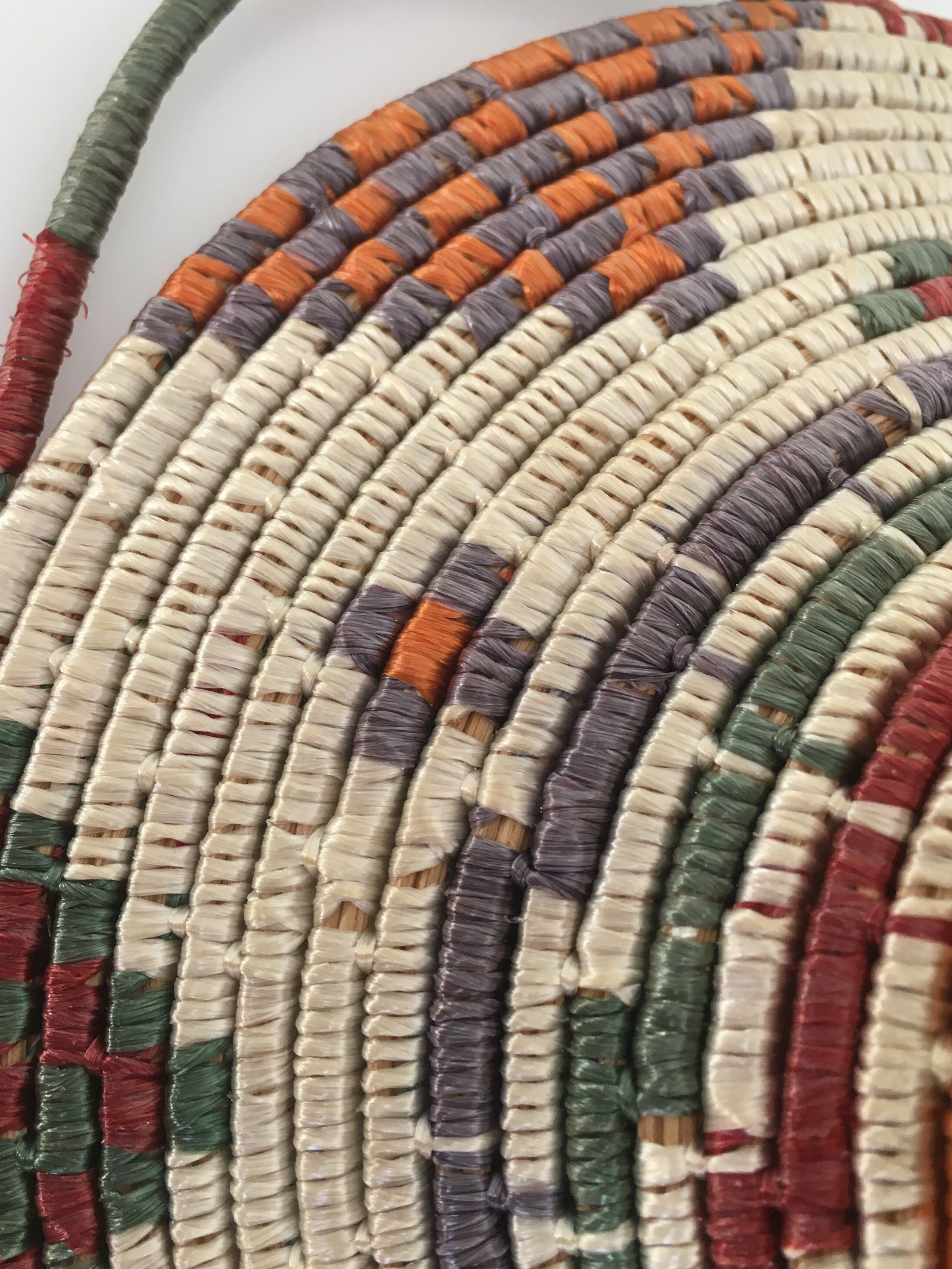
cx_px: 471
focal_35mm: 34
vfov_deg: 53.8
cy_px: 547
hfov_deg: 41.8
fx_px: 1247
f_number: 2.2
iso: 32
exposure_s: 1/33
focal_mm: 4.15
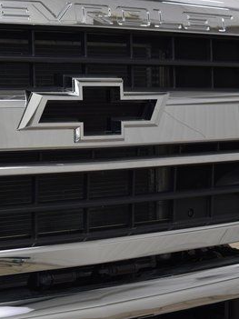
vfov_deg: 19.6
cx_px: 57
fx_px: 921
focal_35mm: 100
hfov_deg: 14.7
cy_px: 161
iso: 400
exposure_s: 1/25
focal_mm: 38
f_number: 7.1
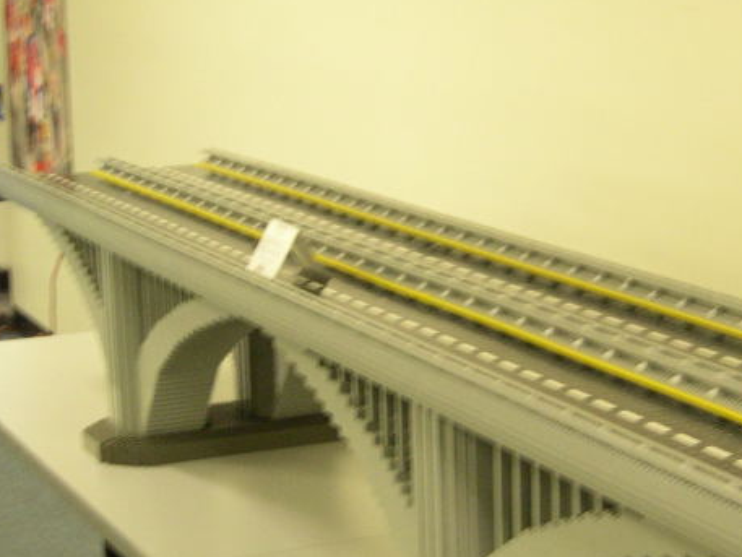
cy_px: 362
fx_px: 1951
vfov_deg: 16.2
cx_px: 505
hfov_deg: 21.4
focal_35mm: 91
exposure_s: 1/11.3
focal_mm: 11.1
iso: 400
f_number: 3.2
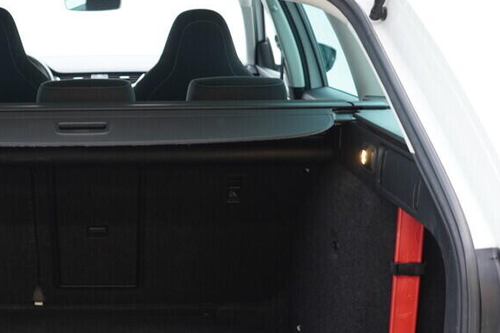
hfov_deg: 30.4
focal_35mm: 64
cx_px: 74
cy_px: 258
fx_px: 889
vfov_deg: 21.0
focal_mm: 24
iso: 320
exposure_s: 1/40
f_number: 2.8
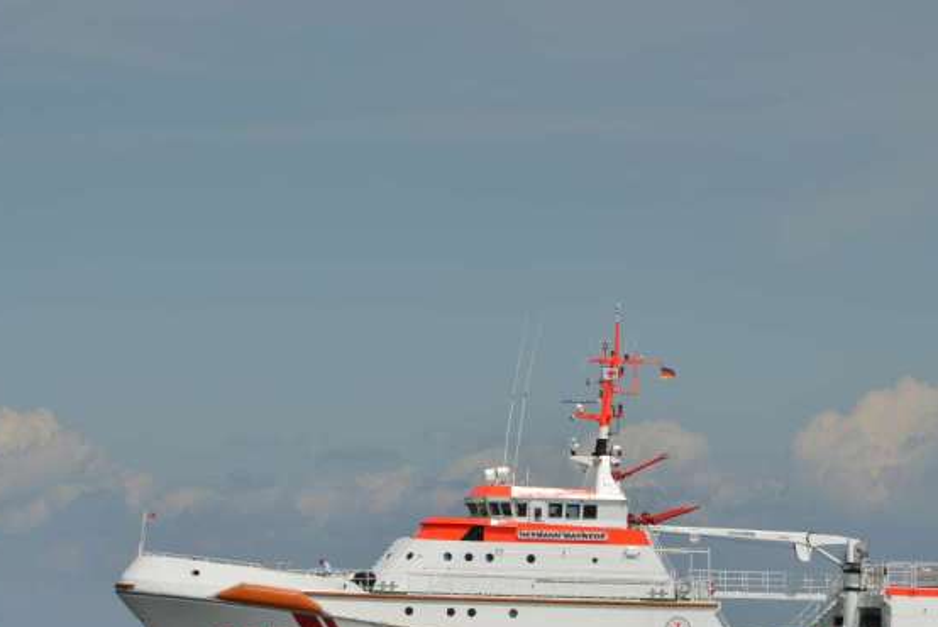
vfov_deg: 4.8
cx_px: 491
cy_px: 397
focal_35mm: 289
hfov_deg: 7.1
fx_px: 7534
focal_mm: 200
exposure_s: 1/320
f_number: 13
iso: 125
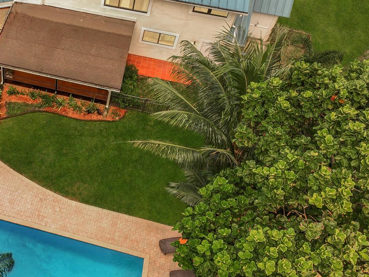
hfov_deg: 35.6
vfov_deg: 28.8
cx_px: 27
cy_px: 84
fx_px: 533
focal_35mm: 50
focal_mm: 12.3
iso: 100
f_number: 2.8
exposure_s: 1/50
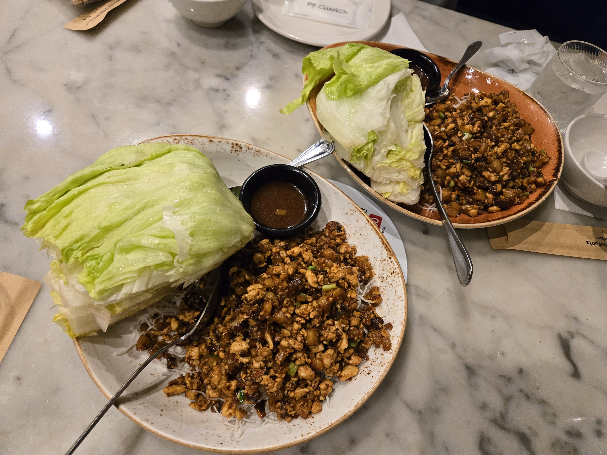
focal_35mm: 23
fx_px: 403
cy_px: 228
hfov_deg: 73.9
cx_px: 304
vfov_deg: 58.9
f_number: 1.8
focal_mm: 5.4
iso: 640
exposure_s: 1/120
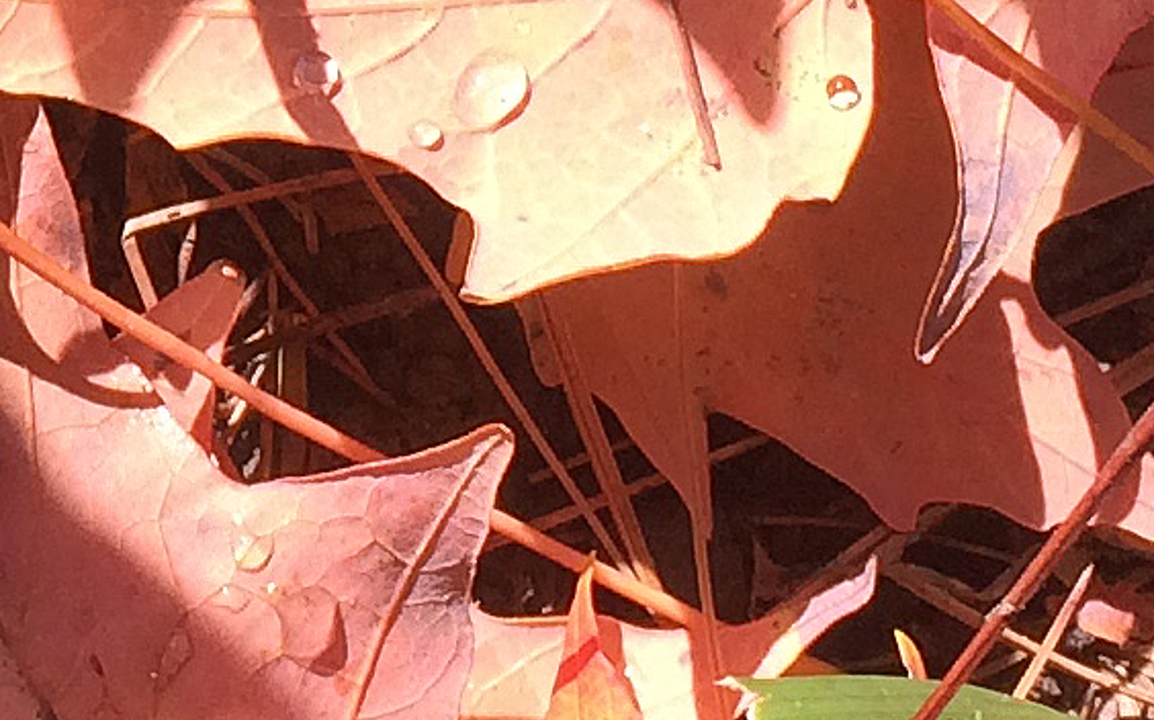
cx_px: -458
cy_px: -434
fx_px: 5596
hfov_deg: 11.4
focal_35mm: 178
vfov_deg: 7.2
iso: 32
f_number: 2.2
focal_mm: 4.15
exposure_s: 1/855
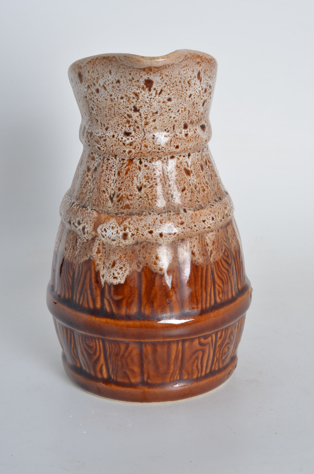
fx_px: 986
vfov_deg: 27.0
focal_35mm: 75
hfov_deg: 18.1
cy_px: 237
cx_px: 157
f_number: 14
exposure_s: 1/125
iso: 100
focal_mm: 50
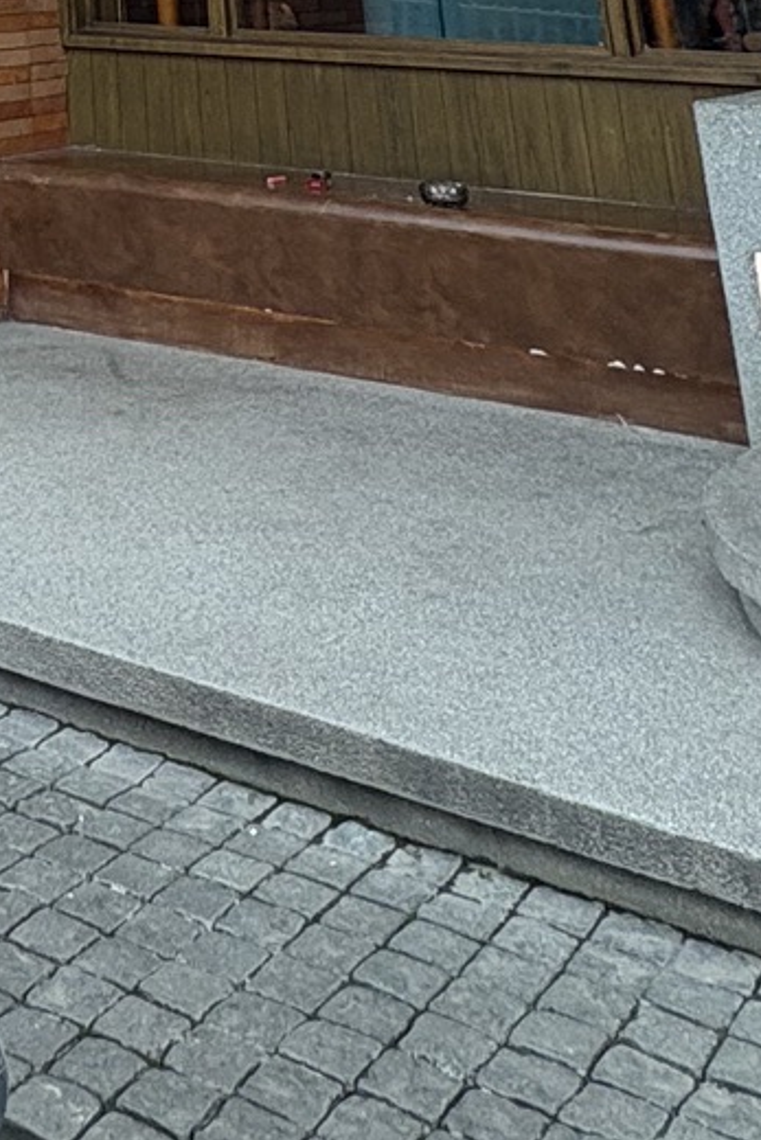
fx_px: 1774
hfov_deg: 22.2
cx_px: -167
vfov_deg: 23.3
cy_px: -802
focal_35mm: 56
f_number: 2.2
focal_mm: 2.22
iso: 40
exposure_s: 1/226
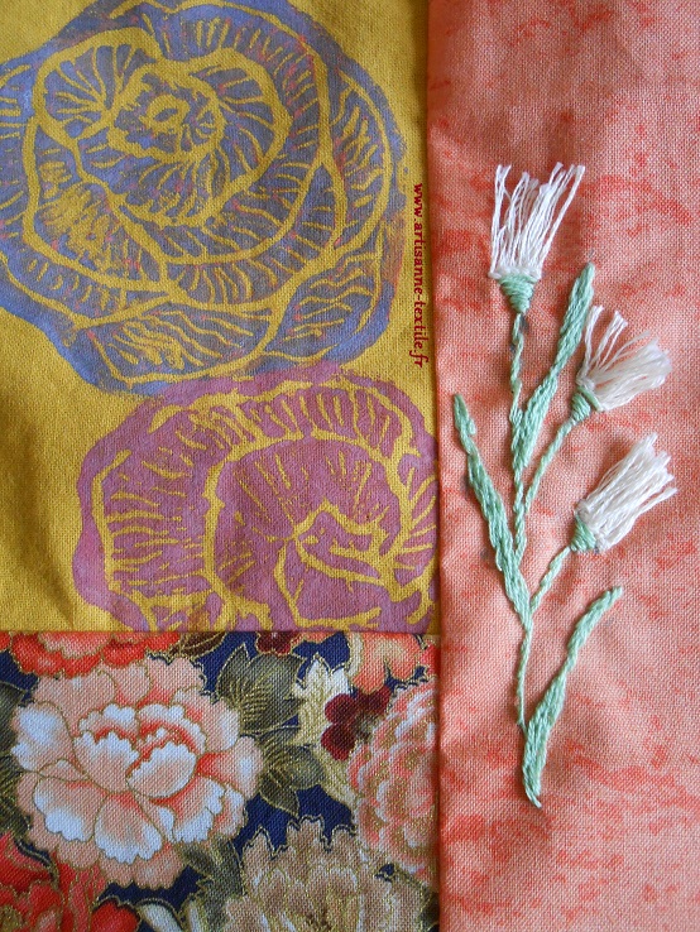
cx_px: 350
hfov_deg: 46.8
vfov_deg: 59.9
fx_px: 808
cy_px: 466
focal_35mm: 30
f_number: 3.8
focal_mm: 5.3
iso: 400
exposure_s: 1/30
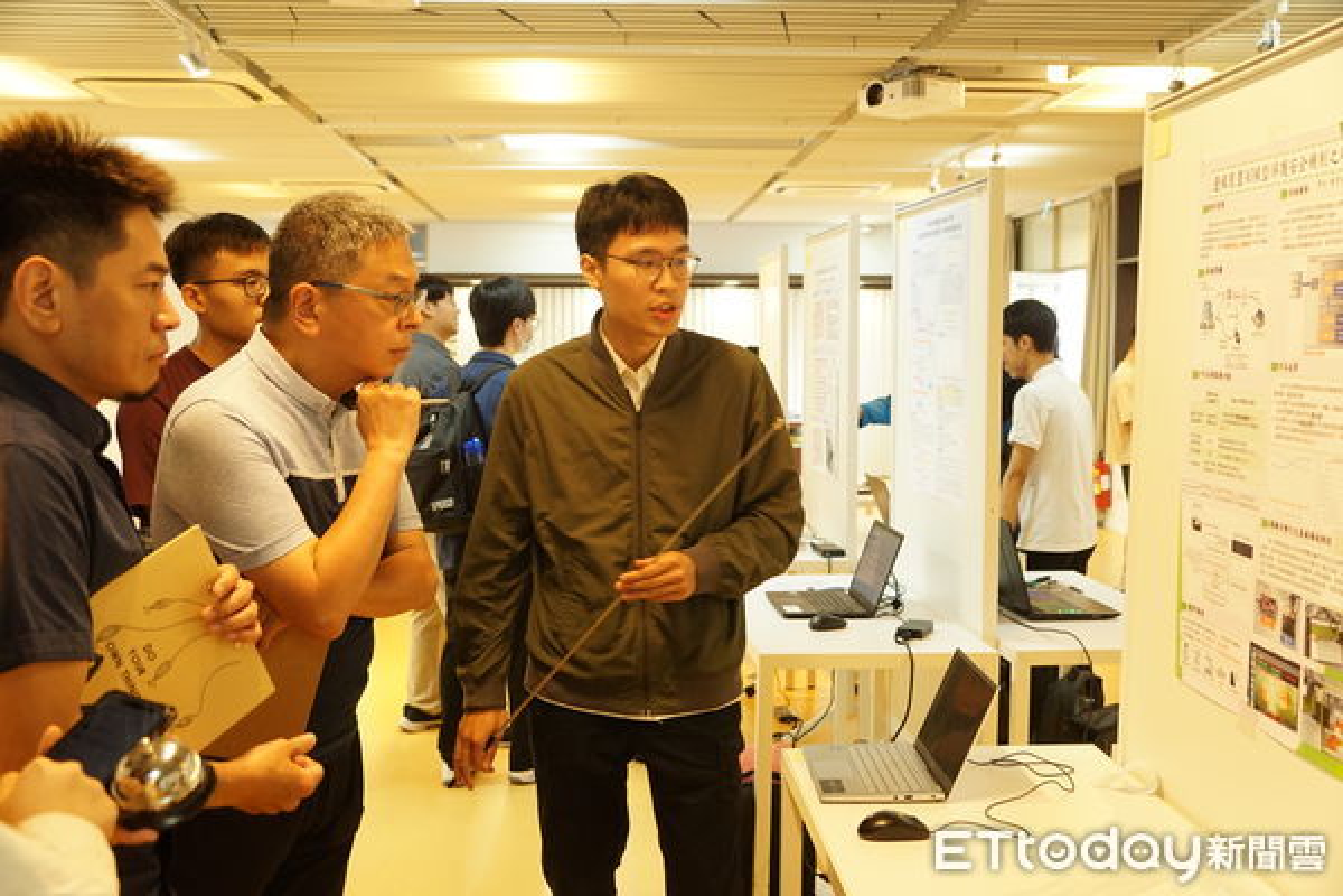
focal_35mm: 39
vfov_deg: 34.2
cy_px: 448
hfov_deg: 49.6
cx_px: 672
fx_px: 1455
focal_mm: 26
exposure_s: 1/40
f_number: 3.2
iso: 800
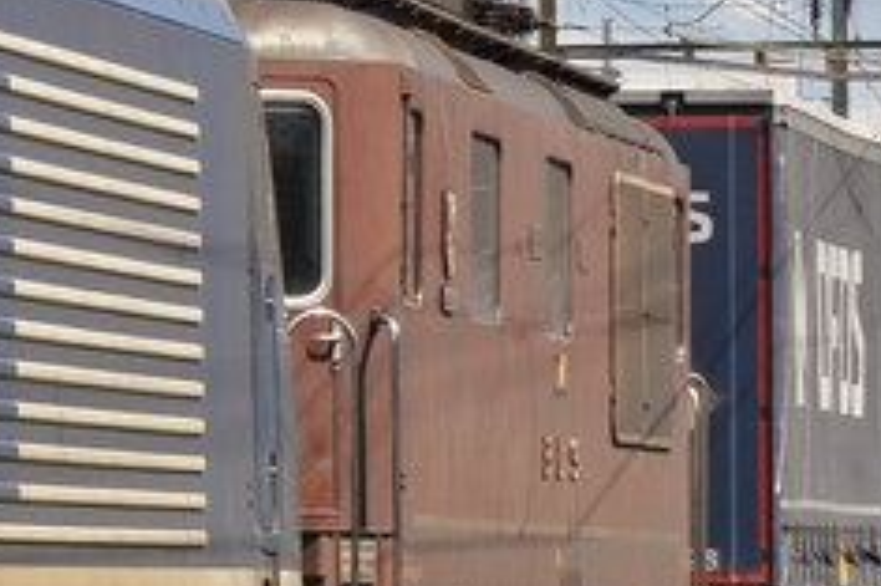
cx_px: -295
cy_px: -84
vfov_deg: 2.8
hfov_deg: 4.1
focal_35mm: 496
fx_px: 12118
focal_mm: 65
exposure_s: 1/1000
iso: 400
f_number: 8
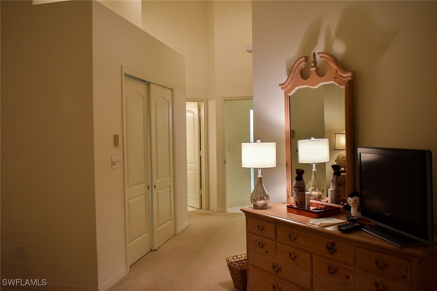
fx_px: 382
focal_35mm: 32
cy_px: 146
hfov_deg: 59.5
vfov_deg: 41.7
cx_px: 218
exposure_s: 1/60
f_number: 5
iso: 800
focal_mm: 21
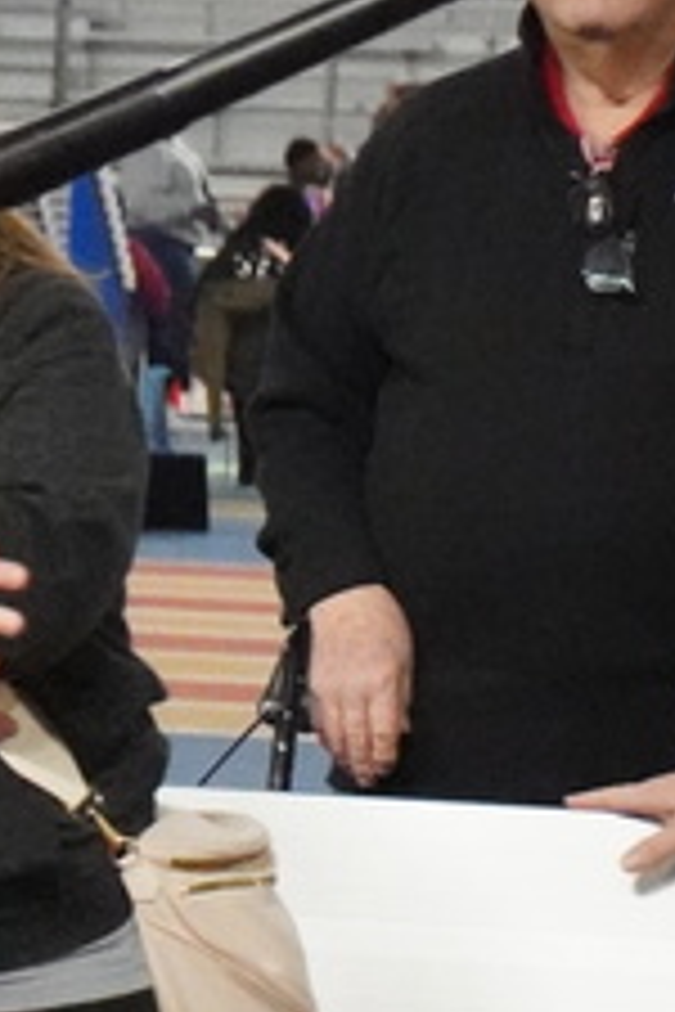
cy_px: 1430
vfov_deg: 6.4
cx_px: -569
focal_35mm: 318
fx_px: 8943
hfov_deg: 4.3
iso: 32000
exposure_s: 1/3200
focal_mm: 70
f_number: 5.6
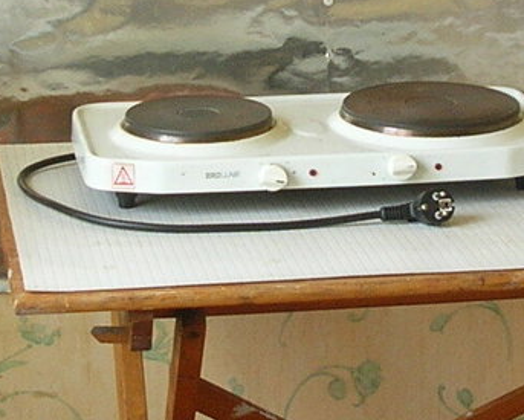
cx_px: 258
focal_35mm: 159
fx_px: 2468
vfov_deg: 9.6
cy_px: -22
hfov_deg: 12.1
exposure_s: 1/32.1
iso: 50
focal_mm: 5.8
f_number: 2.8
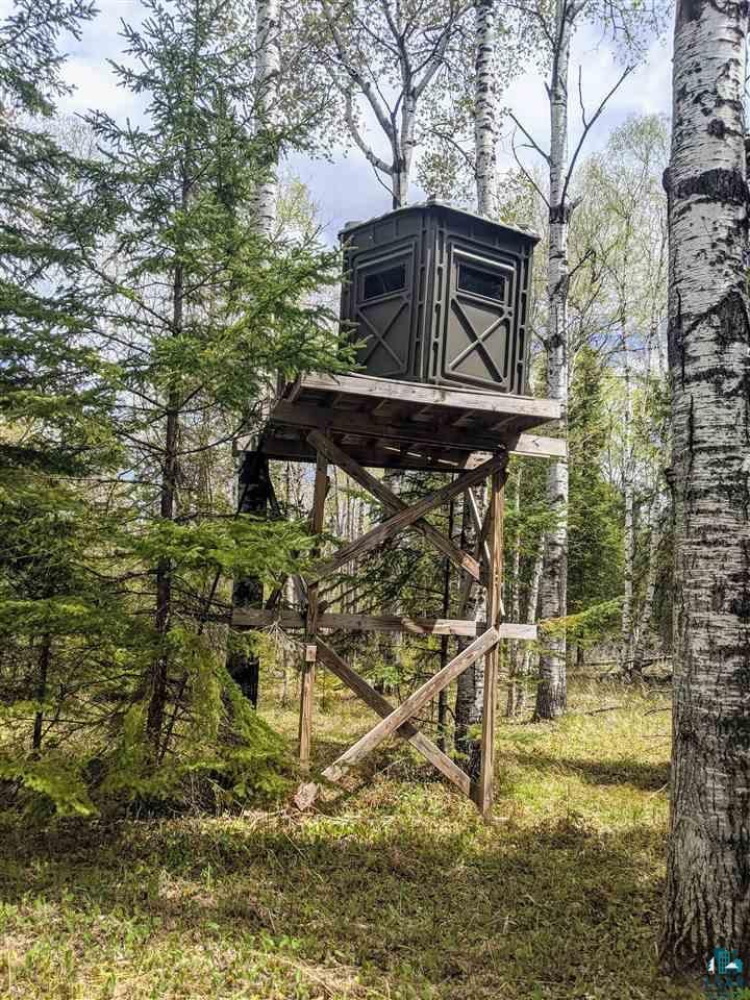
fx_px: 780
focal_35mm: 27
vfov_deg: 65.3
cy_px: 500
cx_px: 375
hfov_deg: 51.4
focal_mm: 4.44
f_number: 1.8
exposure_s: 1/3906
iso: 63
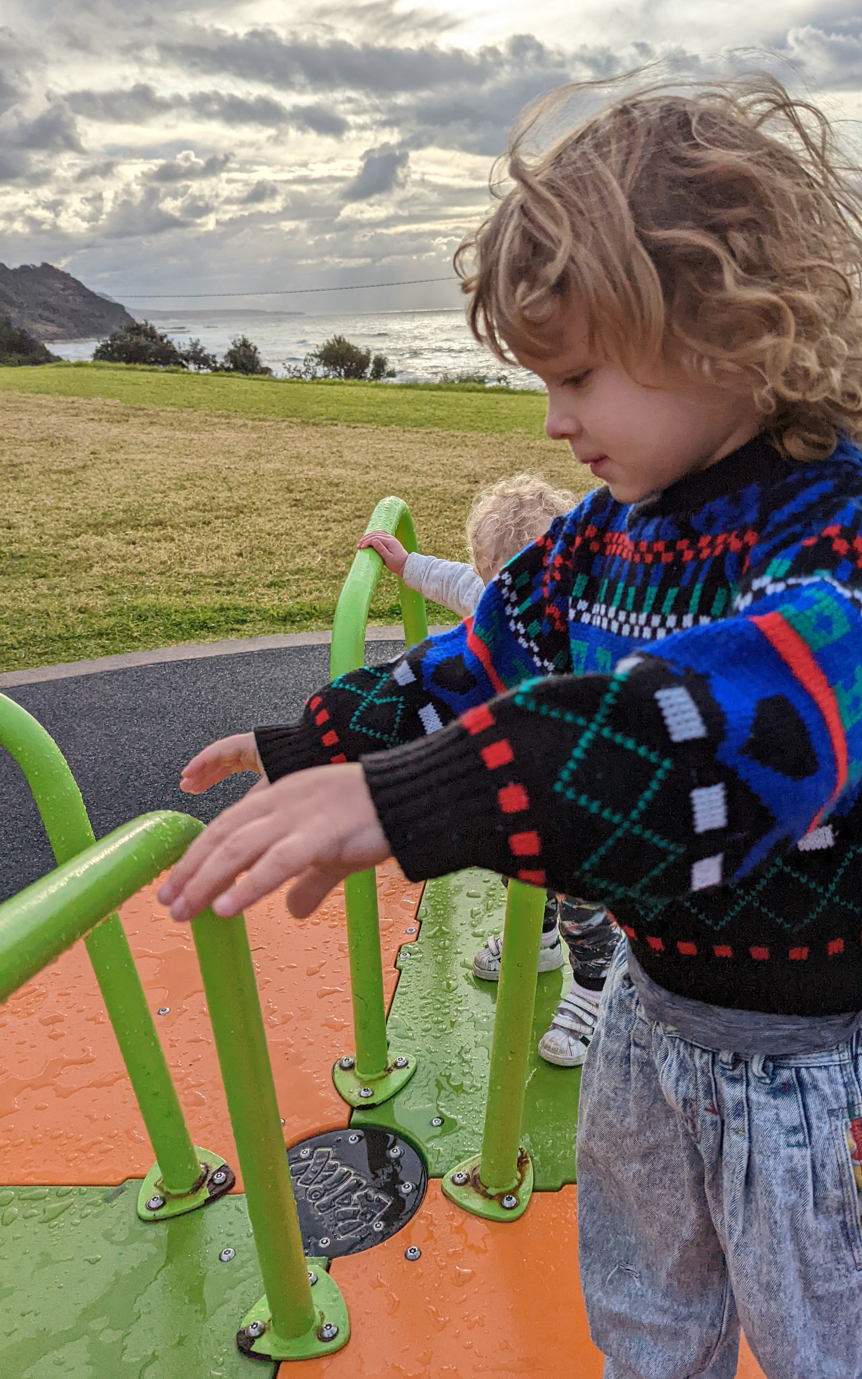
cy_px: 649
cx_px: 554
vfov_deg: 64.6
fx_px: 1090
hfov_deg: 42.7
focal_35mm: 29
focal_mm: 6.81
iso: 48
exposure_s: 1/4184
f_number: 1.85
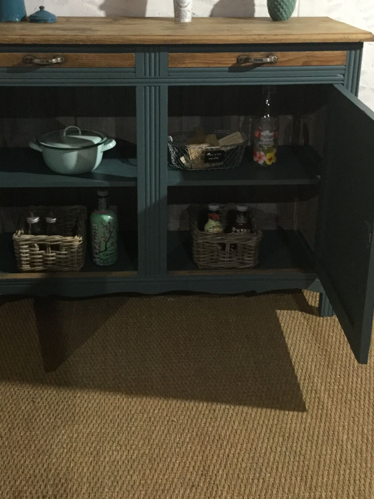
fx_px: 619
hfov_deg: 33.6
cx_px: 162
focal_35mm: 43
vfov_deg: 43.4
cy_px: 178
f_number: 2.4
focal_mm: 3.3
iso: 200
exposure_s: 1/20
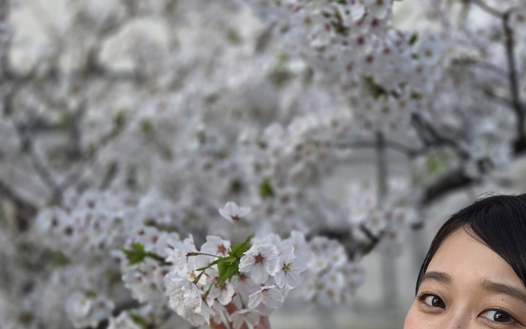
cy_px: 306
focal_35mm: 39
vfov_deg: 31.0
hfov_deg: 49.4
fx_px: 559
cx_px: 354
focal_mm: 5.4
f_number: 1.8
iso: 25
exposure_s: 1/361
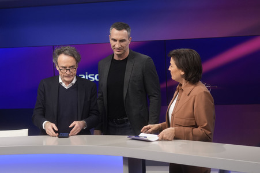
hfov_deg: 43.6
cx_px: 130
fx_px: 325
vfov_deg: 29.8
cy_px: 86
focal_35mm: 45
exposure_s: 1/200
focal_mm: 30
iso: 640
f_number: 2.2
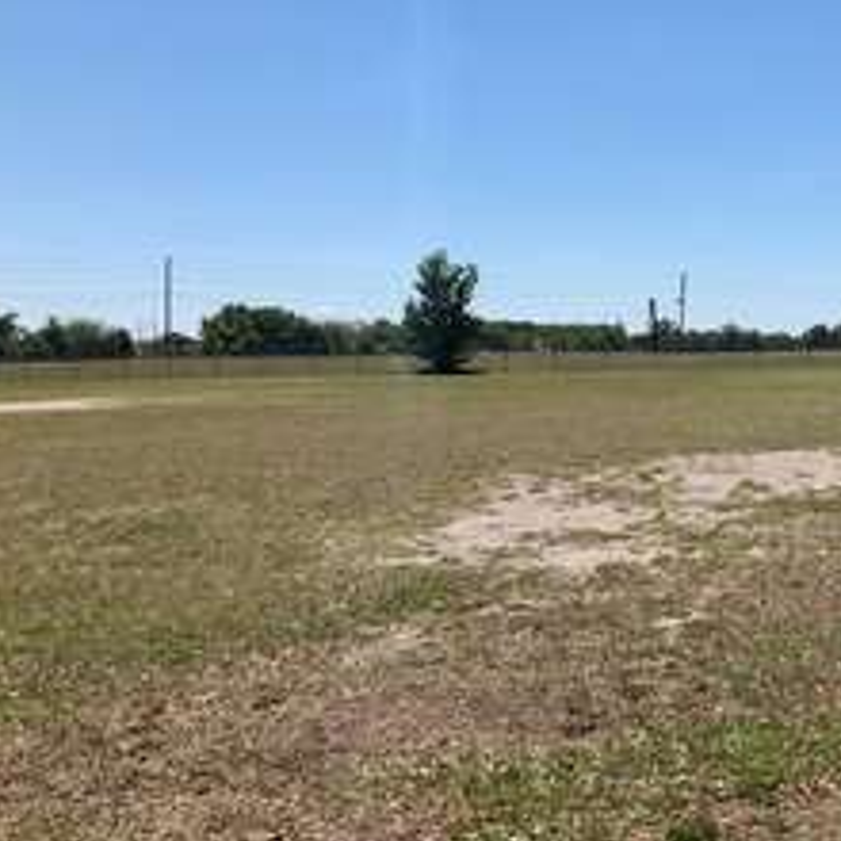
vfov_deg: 37.5
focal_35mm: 45
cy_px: 440
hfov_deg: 35.8
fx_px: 1237
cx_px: 722
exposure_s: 1/2825
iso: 20
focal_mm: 4
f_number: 1.8
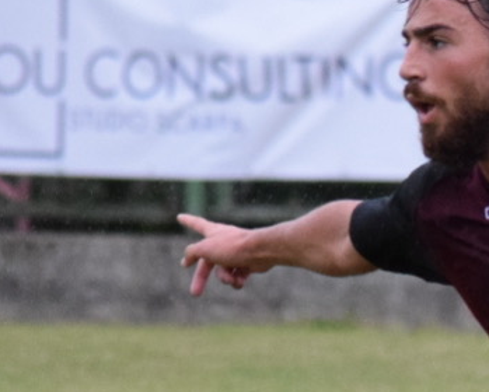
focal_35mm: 946
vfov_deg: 1.6
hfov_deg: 2.0
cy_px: 339
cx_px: 706
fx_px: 13709
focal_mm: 145
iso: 3200
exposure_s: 1/800
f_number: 4.8
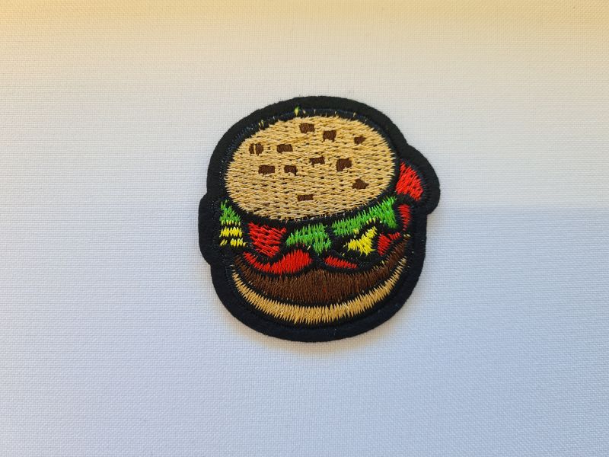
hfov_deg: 67.3
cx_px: 304
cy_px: 228
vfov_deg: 53.1
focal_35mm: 26
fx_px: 457
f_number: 1.8
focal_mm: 5.4
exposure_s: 1/100
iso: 100
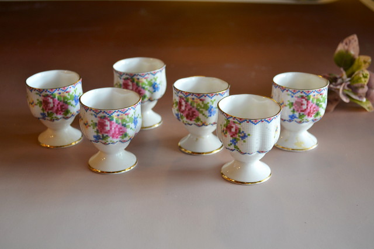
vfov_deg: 26.5
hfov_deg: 38.9
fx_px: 530
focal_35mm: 51
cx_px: 187
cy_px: 124
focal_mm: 34
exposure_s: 1/15
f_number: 5
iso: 450
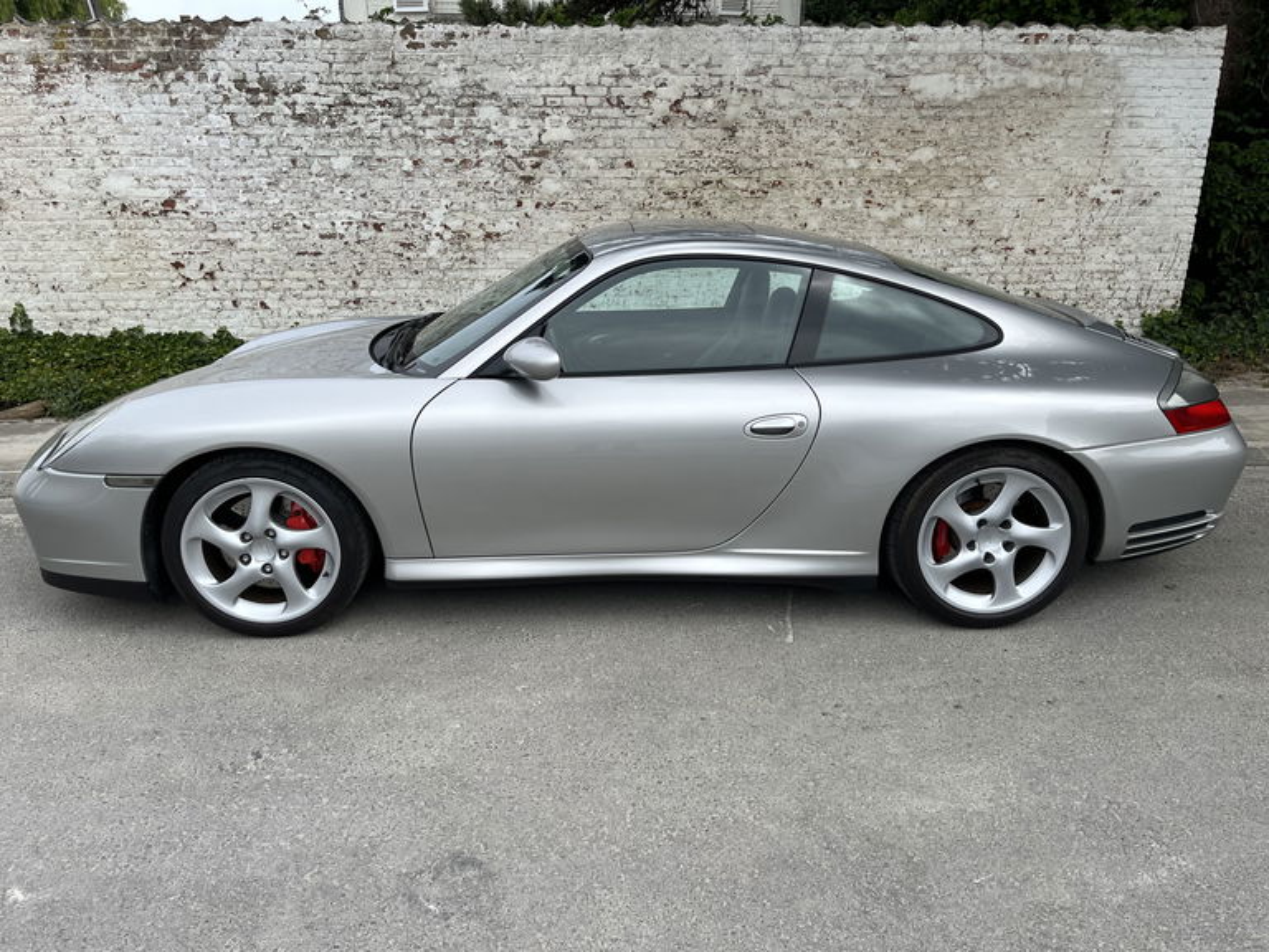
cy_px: 476
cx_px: 634
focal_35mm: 26
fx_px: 953
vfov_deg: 53.1
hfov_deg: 67.3
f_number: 1.6
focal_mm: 5.1
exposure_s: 1/2410
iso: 50
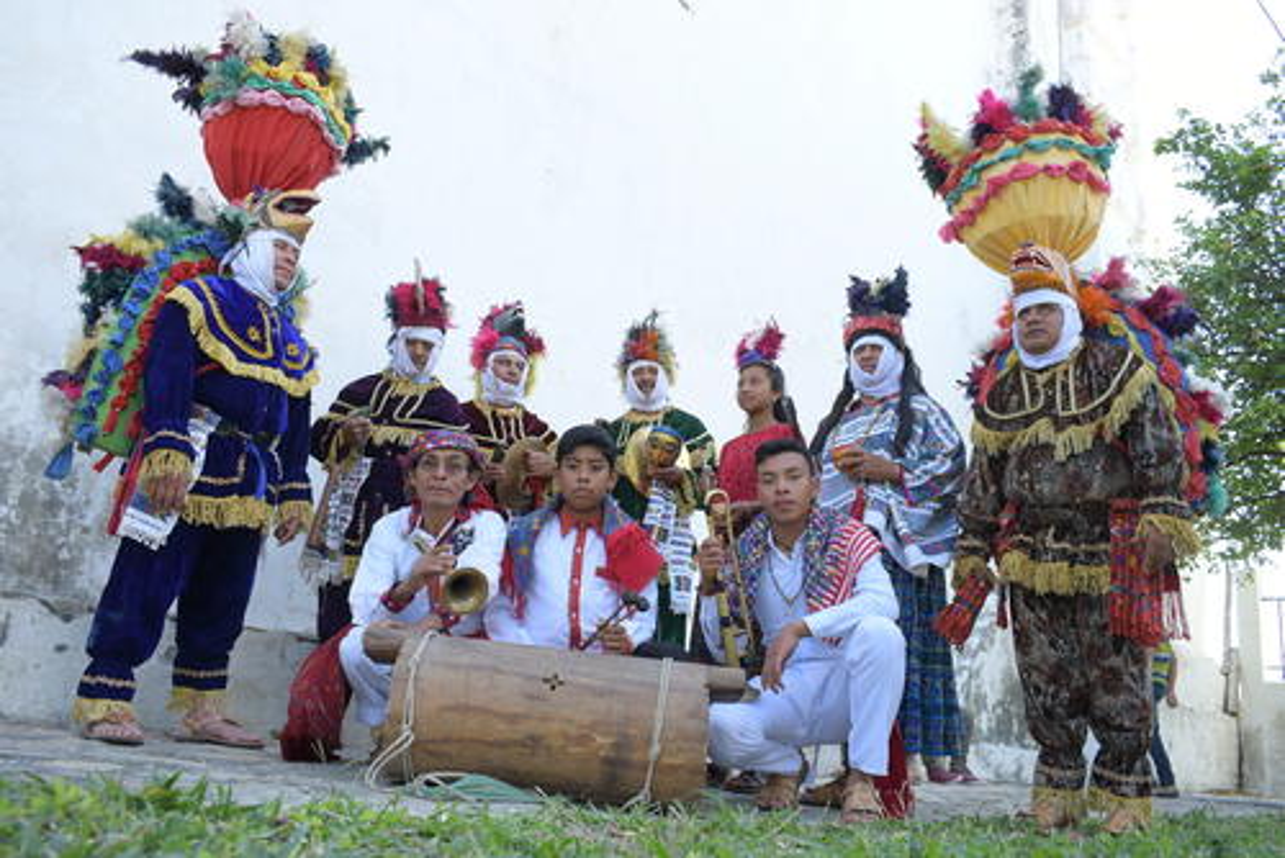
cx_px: 642
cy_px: 429
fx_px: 1071
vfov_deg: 43.7
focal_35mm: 30
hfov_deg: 61.9
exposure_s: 1/100
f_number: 5.6
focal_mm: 20
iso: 200
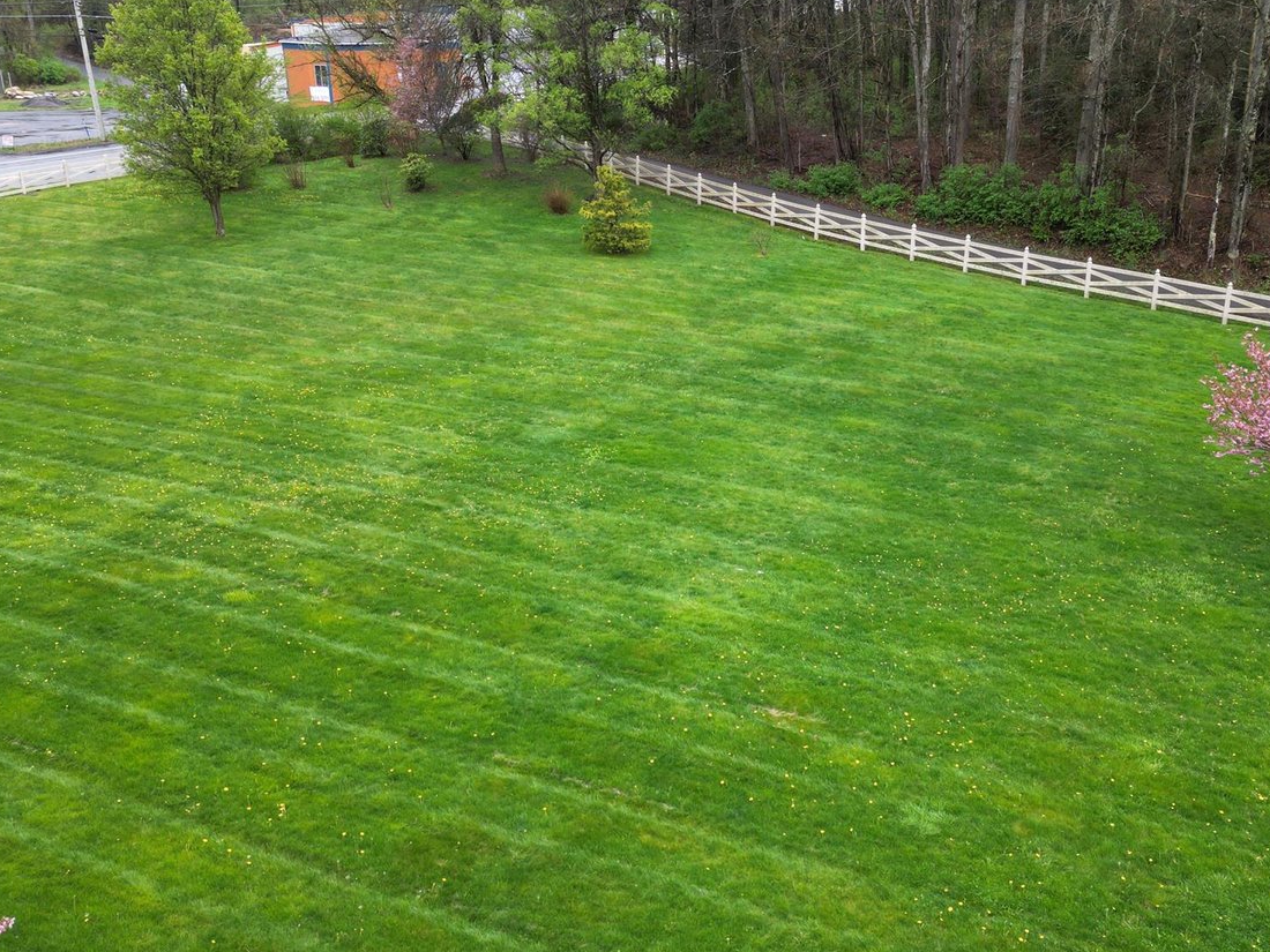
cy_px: 462
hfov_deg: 55.1
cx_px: 738
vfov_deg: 42.9
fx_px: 1211
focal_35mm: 33
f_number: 1.7
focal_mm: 6.72
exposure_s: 1/180
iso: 100
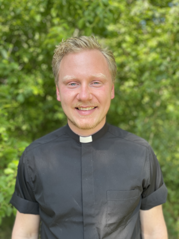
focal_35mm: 26
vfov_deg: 67.3
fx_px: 179
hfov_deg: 53.1
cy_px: 120
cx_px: 90
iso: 50
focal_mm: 4.2
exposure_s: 1/527
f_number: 1.6
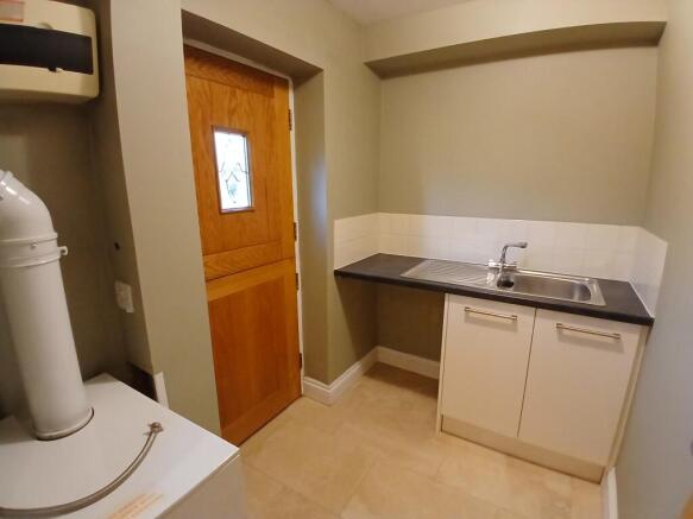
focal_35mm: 17
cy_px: 260
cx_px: 346
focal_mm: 1.4
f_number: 2.2
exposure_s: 1/33.3
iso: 400
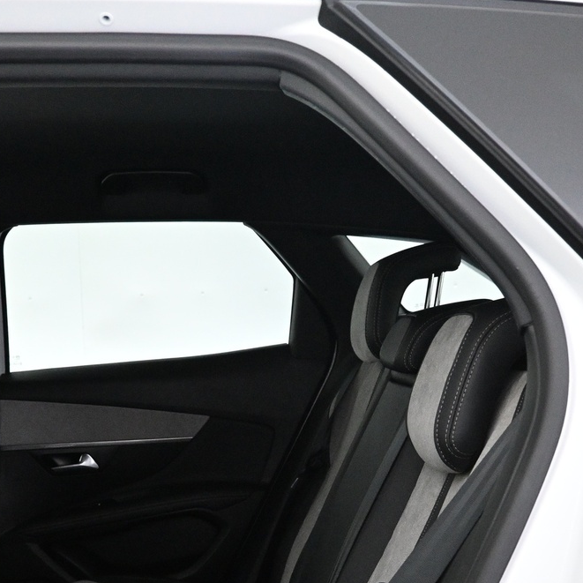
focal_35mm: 50
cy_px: 475
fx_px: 953
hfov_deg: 34.0
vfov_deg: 33.0
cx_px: 250
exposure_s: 1/60
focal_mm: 16
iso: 4000
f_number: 3.5
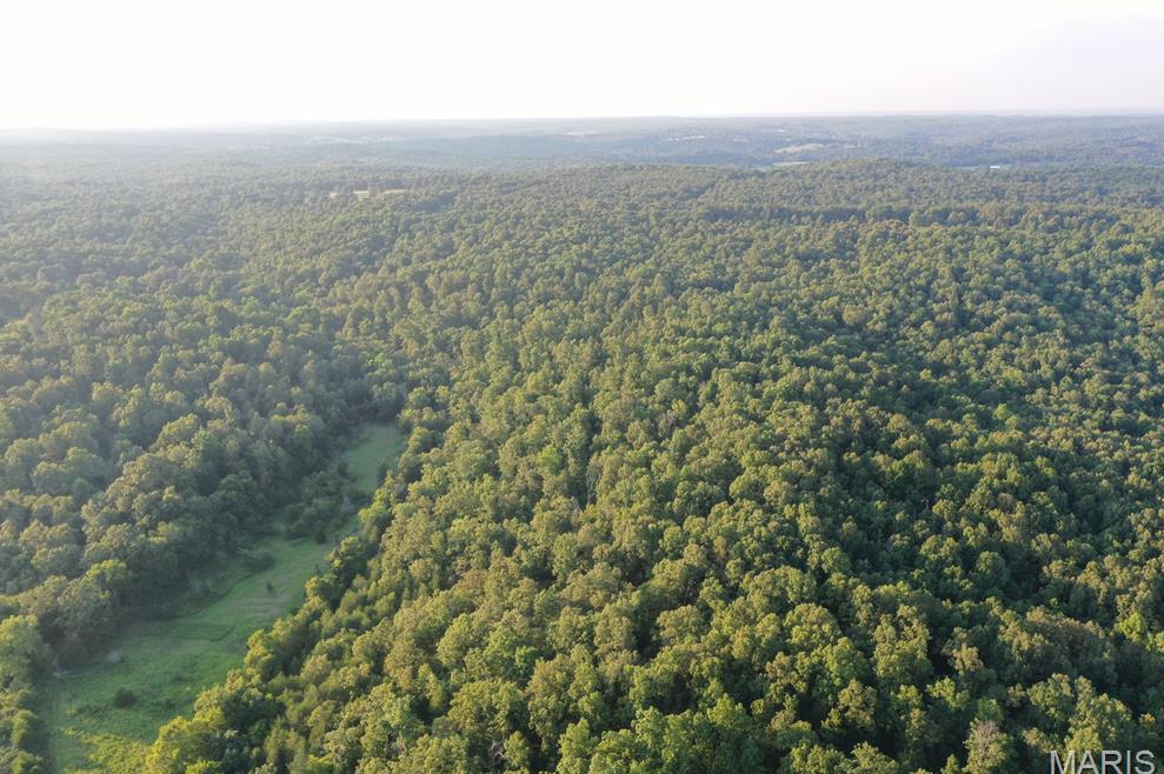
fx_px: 937
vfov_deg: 44.9
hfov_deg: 63.7
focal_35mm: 29
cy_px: 387
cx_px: 565
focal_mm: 10.26
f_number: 4.5
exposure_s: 1/120
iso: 100
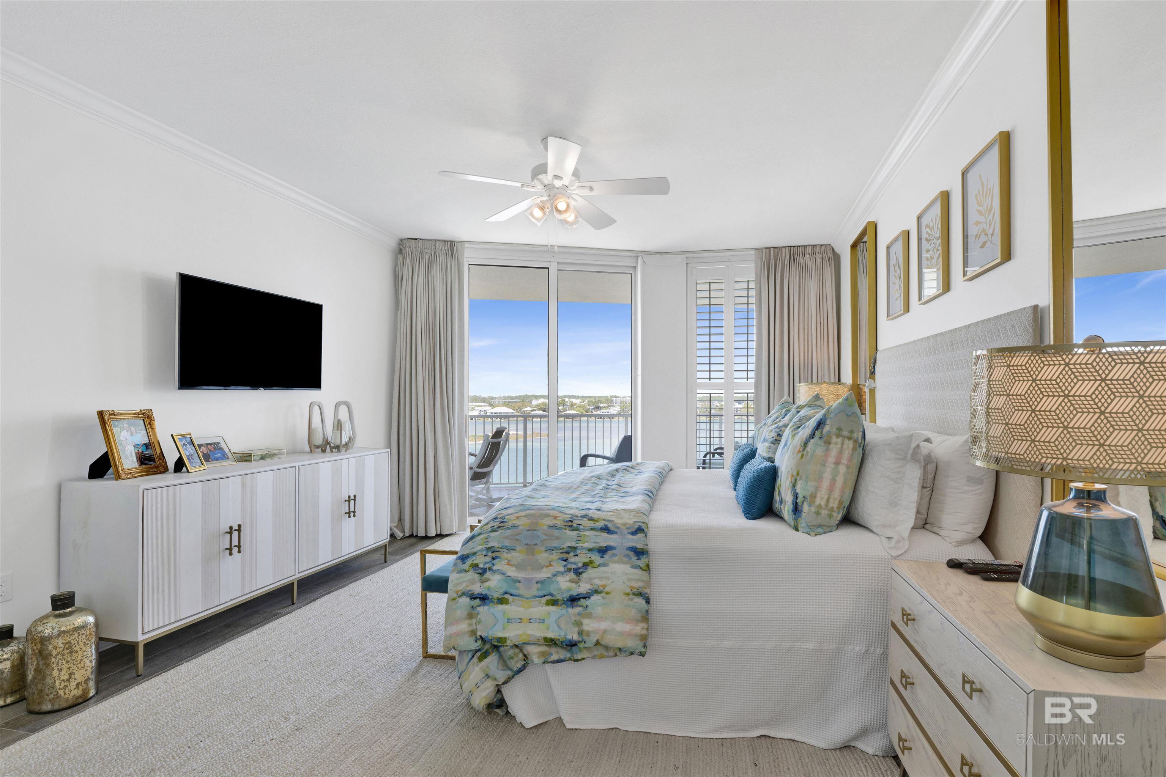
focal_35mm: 16
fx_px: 518
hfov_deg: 96.7
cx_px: 583
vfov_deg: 73.7
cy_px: 388
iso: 400
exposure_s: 1/40
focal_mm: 16
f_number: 11
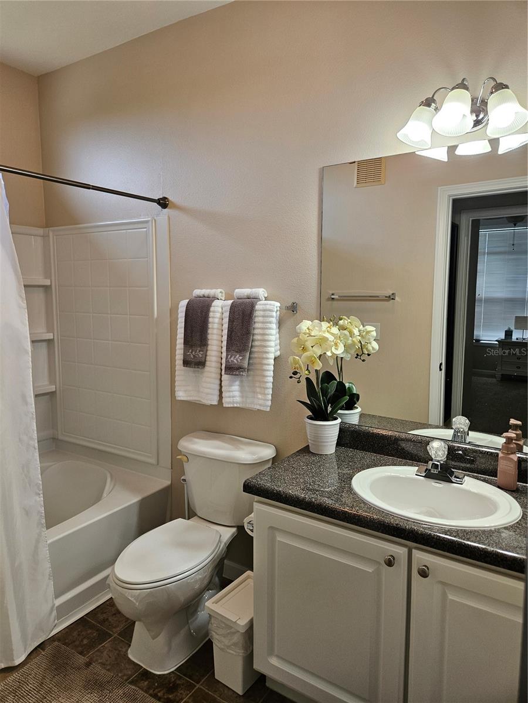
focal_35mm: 23
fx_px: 468
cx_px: 264
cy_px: 352
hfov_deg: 58.9
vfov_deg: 73.9
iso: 125
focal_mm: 5.4
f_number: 1.8
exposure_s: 1/120
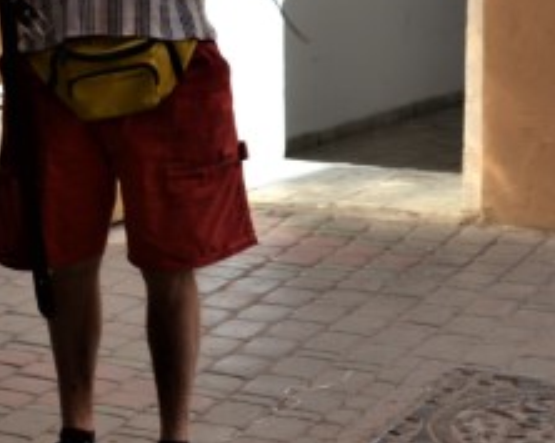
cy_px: -35
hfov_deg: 10.5
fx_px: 3002
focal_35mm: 183
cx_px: 58
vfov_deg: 8.4
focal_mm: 40
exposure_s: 1/200
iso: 100
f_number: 7.1
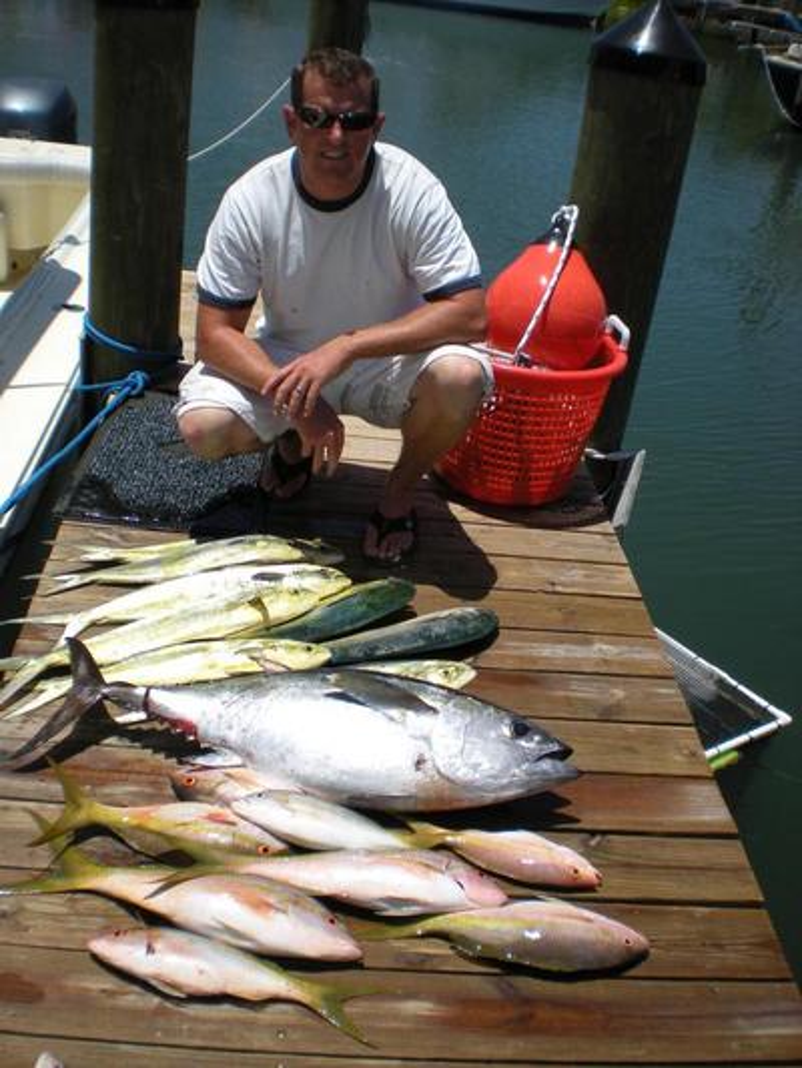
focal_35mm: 38
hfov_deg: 37.7
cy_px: 534
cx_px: 401
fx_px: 1173
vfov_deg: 49.0
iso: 64
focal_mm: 6.3
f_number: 4.6
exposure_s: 1/790
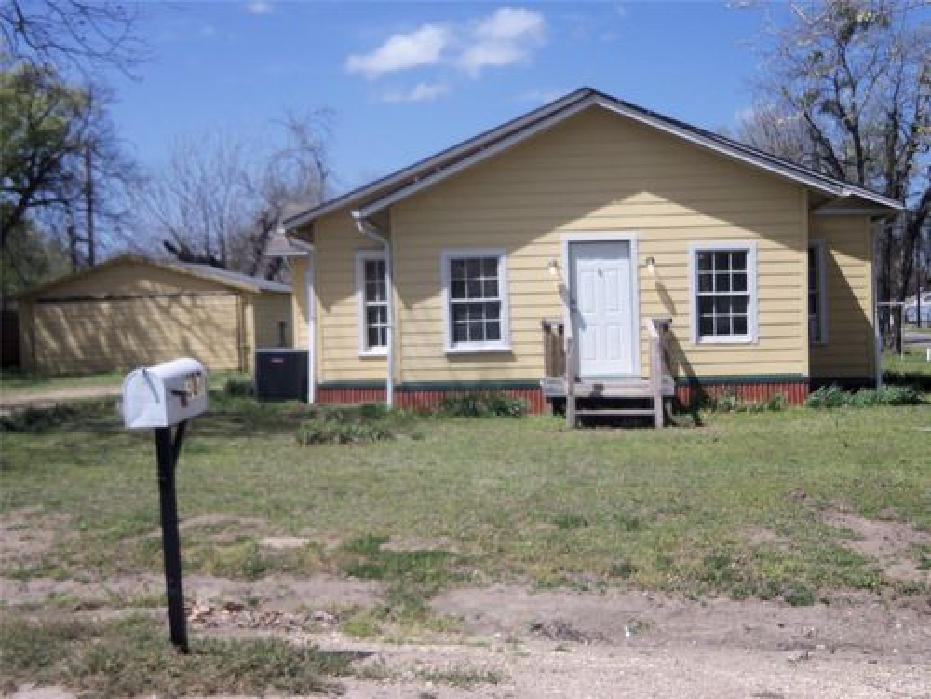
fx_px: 1318
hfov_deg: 38.9
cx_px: 466
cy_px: 350
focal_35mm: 49
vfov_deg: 29.7
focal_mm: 8.7
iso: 64
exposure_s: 1/500
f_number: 4.6
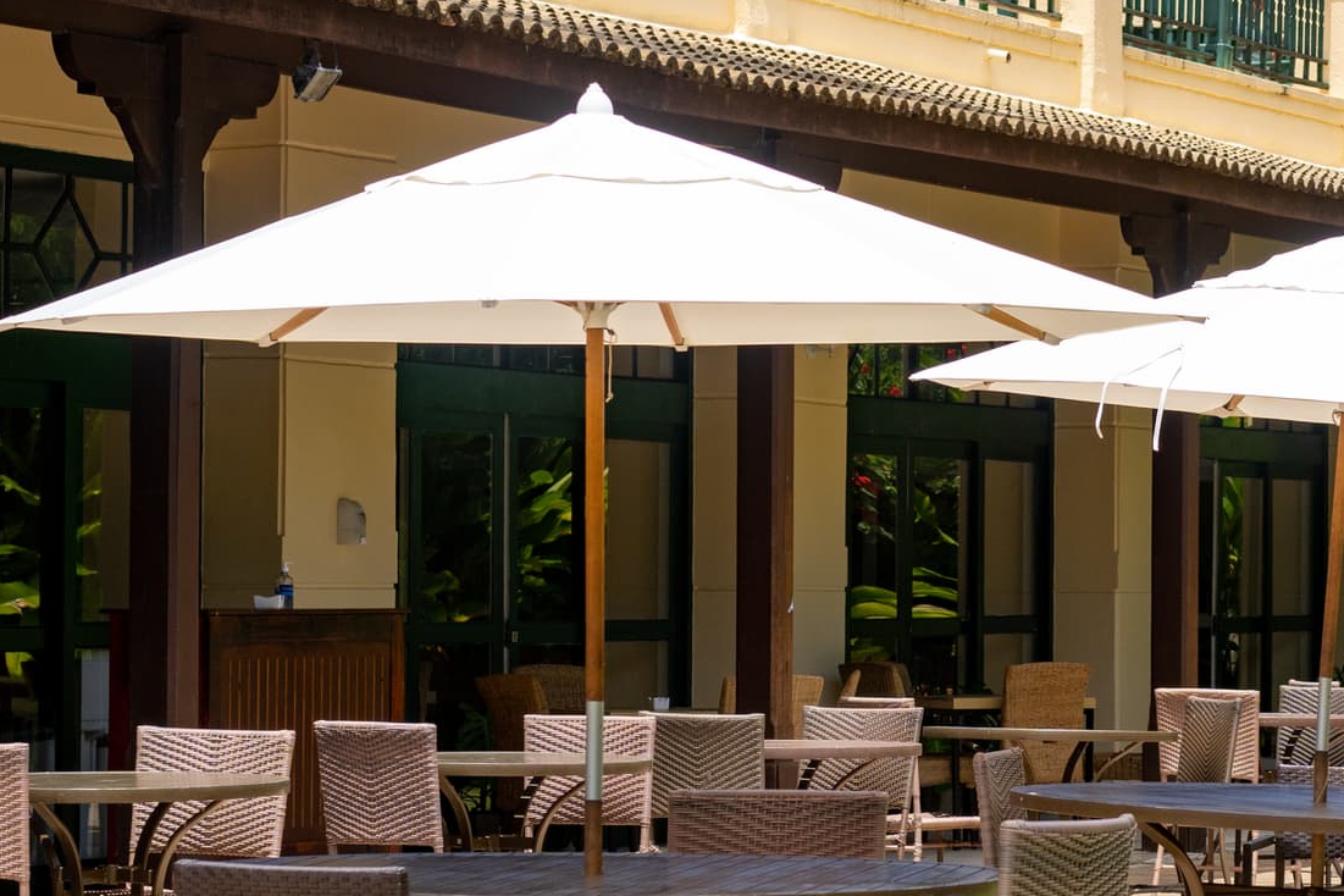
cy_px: 528
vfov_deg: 9.2
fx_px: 5596
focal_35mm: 150
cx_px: 1099
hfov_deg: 13.6
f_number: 5.6
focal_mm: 55
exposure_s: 1/1600
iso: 320
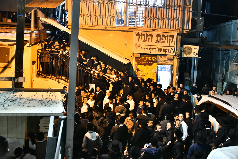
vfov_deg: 28.1
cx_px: 119
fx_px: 317
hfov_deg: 41.1
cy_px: 80
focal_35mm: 48
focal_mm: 48
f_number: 4.5
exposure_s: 1/60
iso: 2500
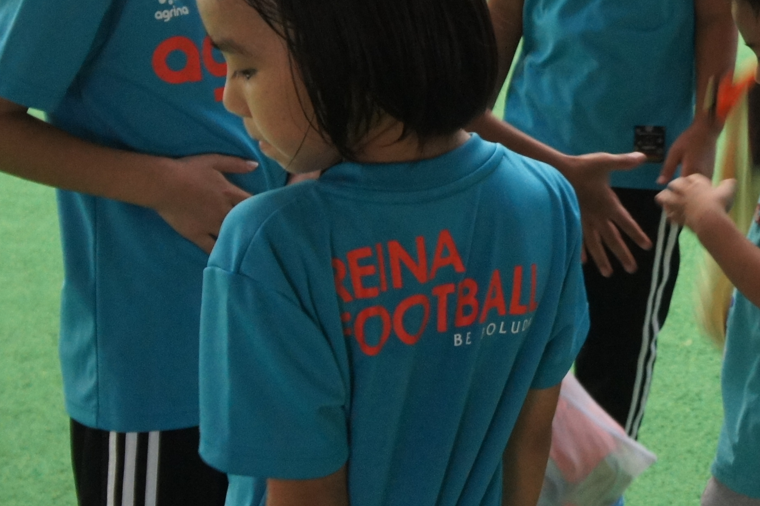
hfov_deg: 20.1
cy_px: 64
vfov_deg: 13.5
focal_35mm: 100
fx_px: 2115
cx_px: 625
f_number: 4
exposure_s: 1/60
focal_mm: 27
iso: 1600
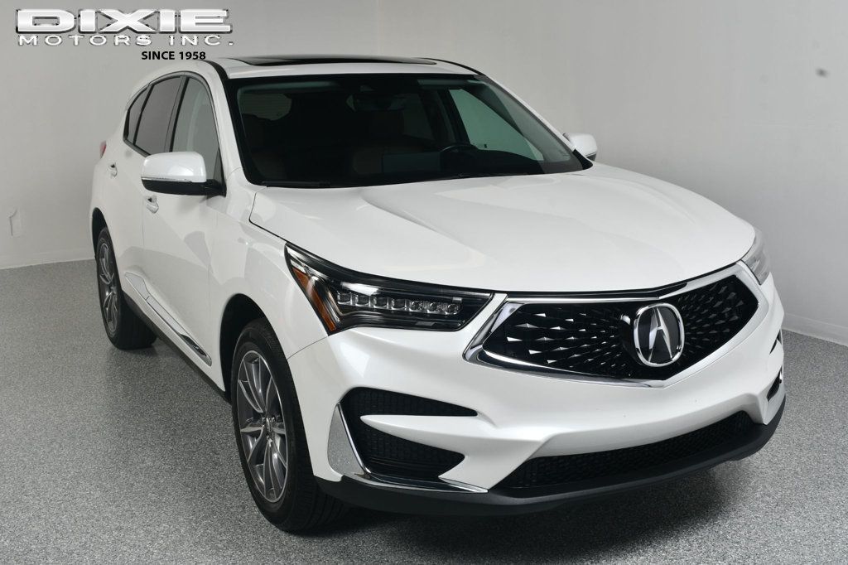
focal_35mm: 40
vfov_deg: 33.4
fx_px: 942
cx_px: 424
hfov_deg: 48.5
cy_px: 282
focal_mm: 27
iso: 100
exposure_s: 1/160
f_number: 13
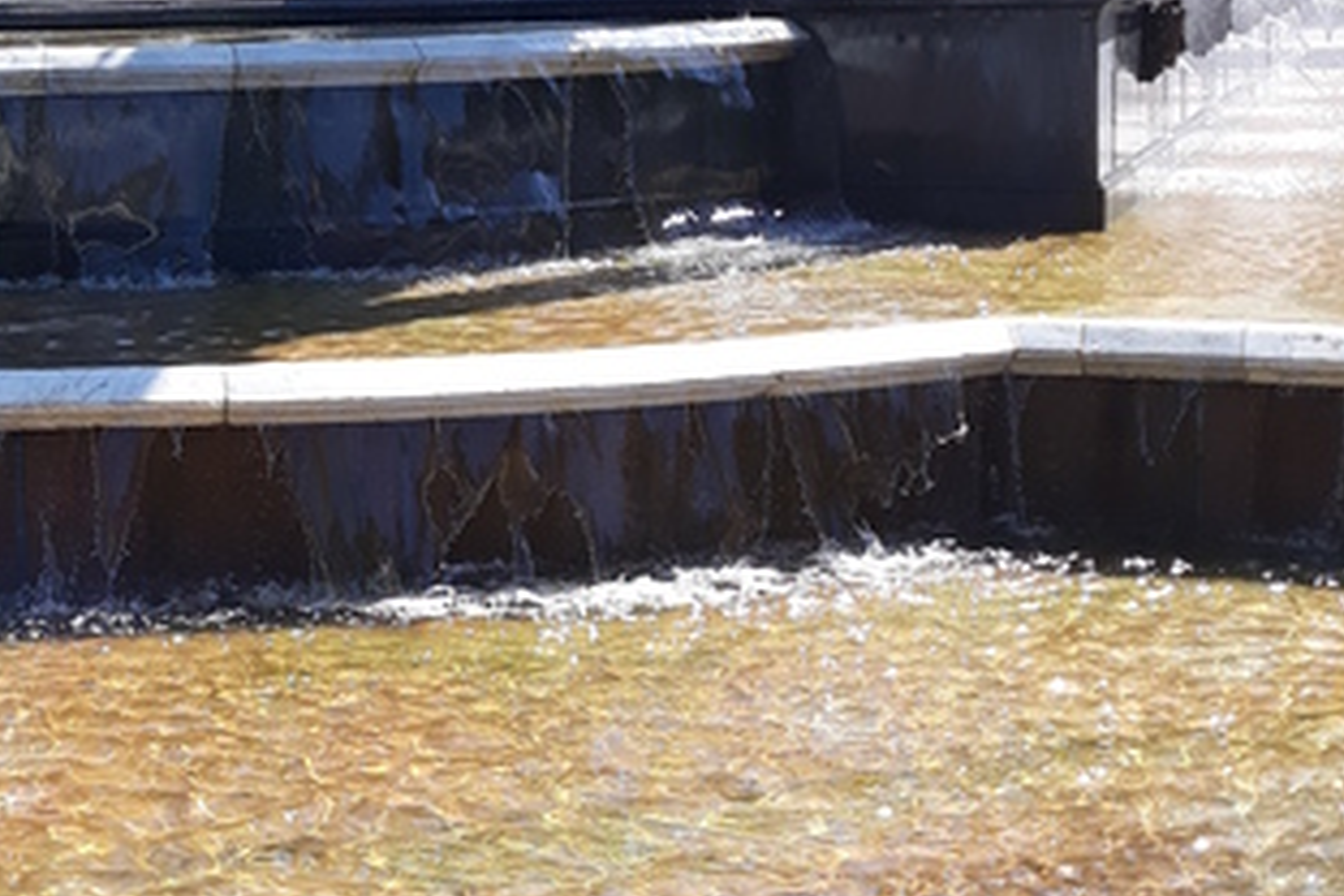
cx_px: 90
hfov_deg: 26.9
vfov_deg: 18.6
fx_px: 2688
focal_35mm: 72
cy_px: 86
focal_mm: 3.71
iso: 40
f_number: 1.7
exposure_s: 1/669
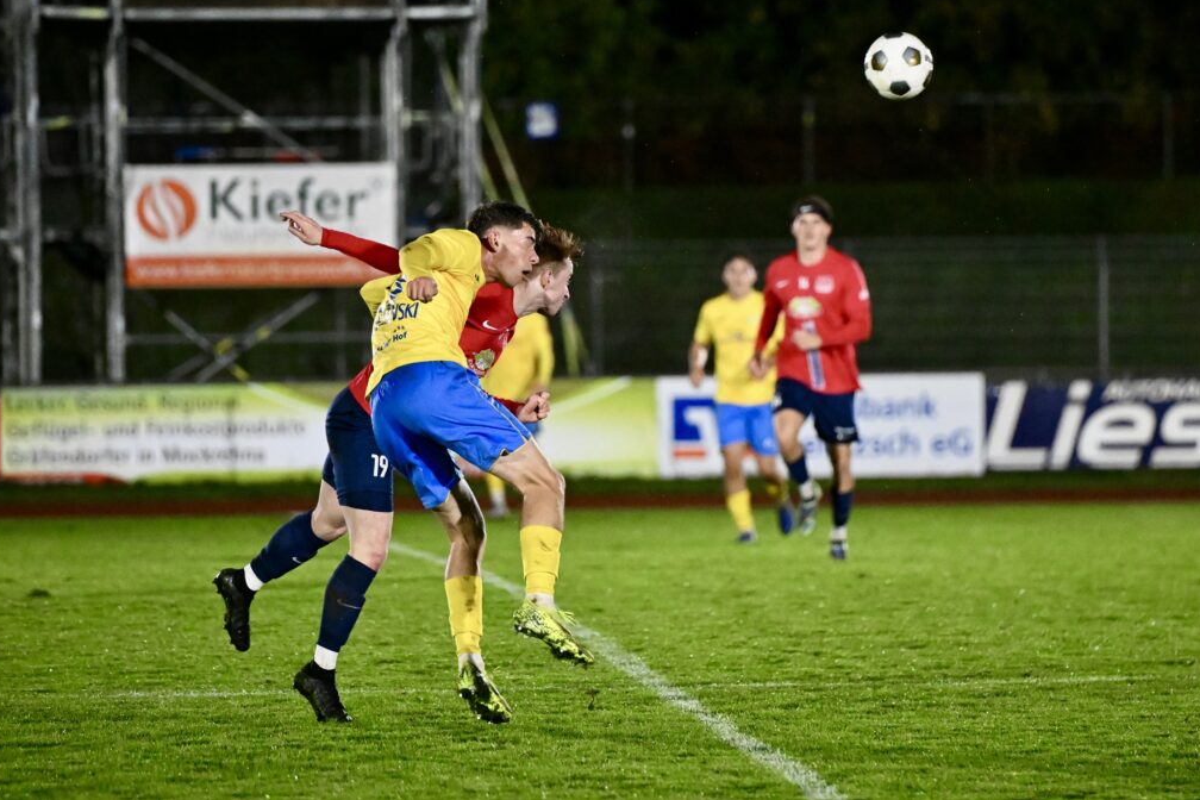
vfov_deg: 7.3
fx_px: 6266
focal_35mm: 188
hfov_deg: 10.9
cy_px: 395
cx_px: 594
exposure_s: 1/1600
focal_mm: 185
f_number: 2.8
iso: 8000
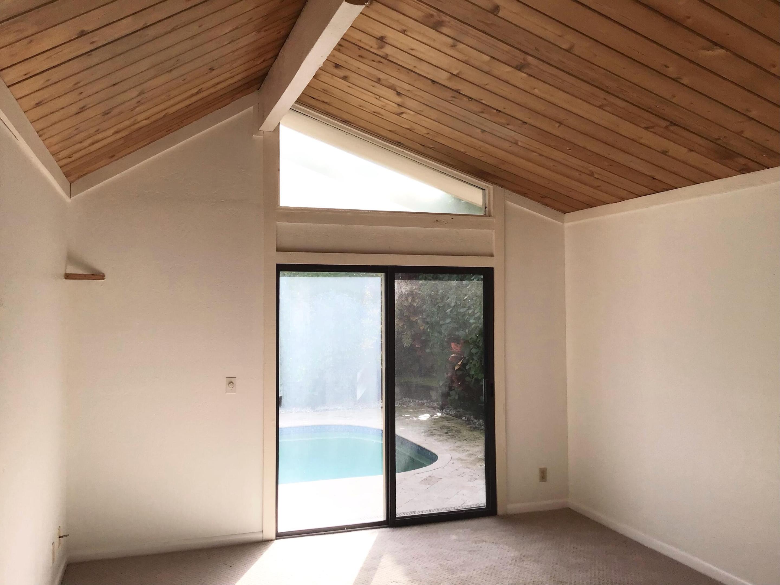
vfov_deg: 45.4
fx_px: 699
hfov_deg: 58.4
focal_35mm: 31
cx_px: 390
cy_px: 292
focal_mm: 3.3
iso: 25
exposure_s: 1/334
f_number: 2.4
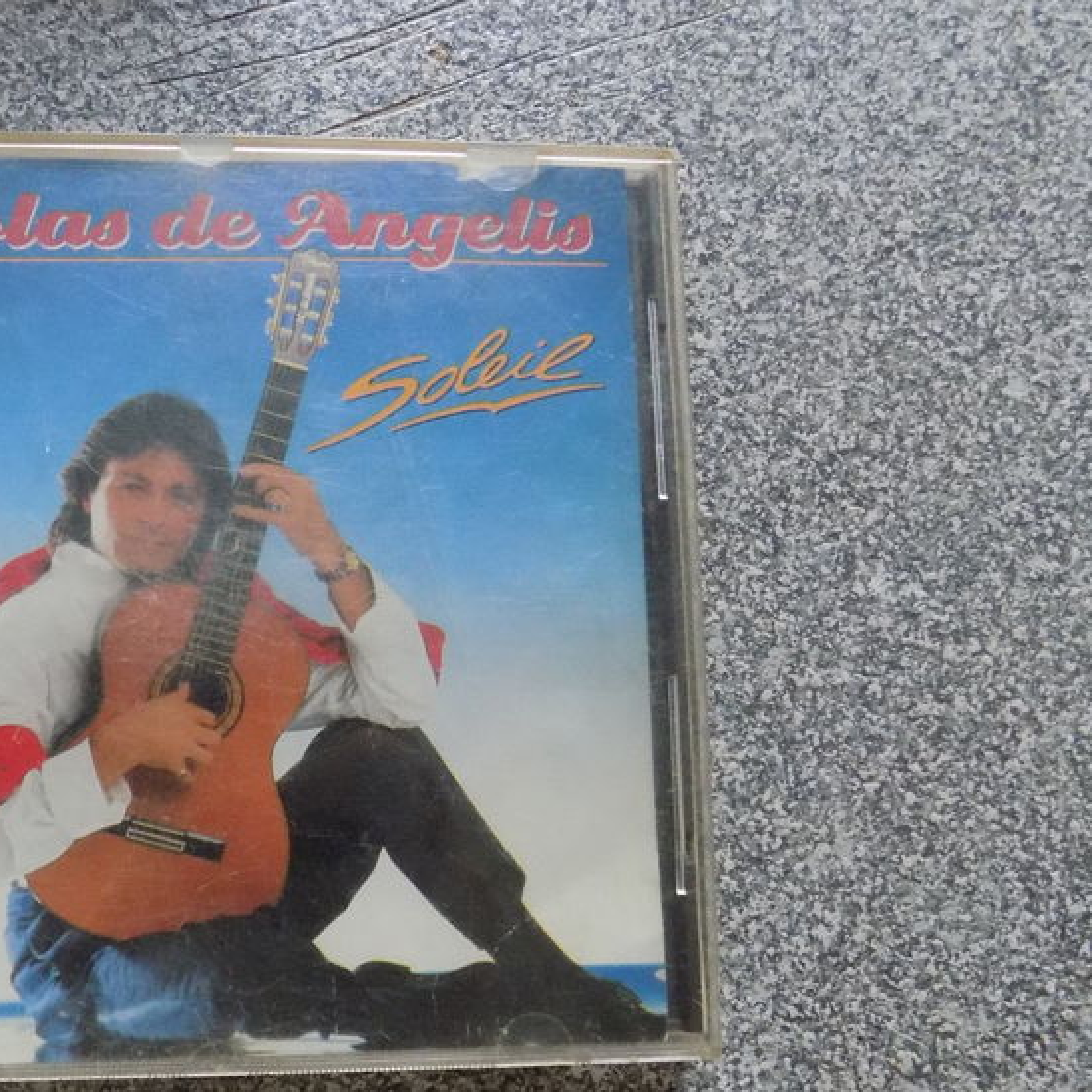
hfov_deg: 42.9
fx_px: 1321
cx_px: 221
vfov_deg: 44.8
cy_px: 631
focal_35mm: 37
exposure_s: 1/125
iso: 500
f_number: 3.1
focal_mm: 4
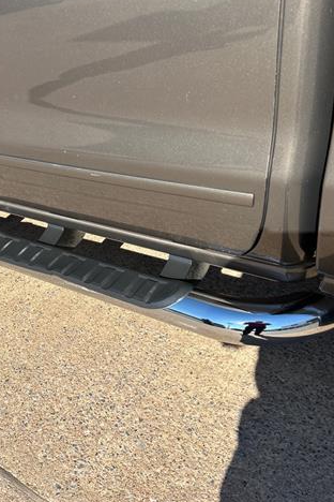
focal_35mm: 37
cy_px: 248
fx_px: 515
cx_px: 77
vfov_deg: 51.9
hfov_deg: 35.0
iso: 50
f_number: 1.5
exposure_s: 1/3165
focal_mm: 5.7
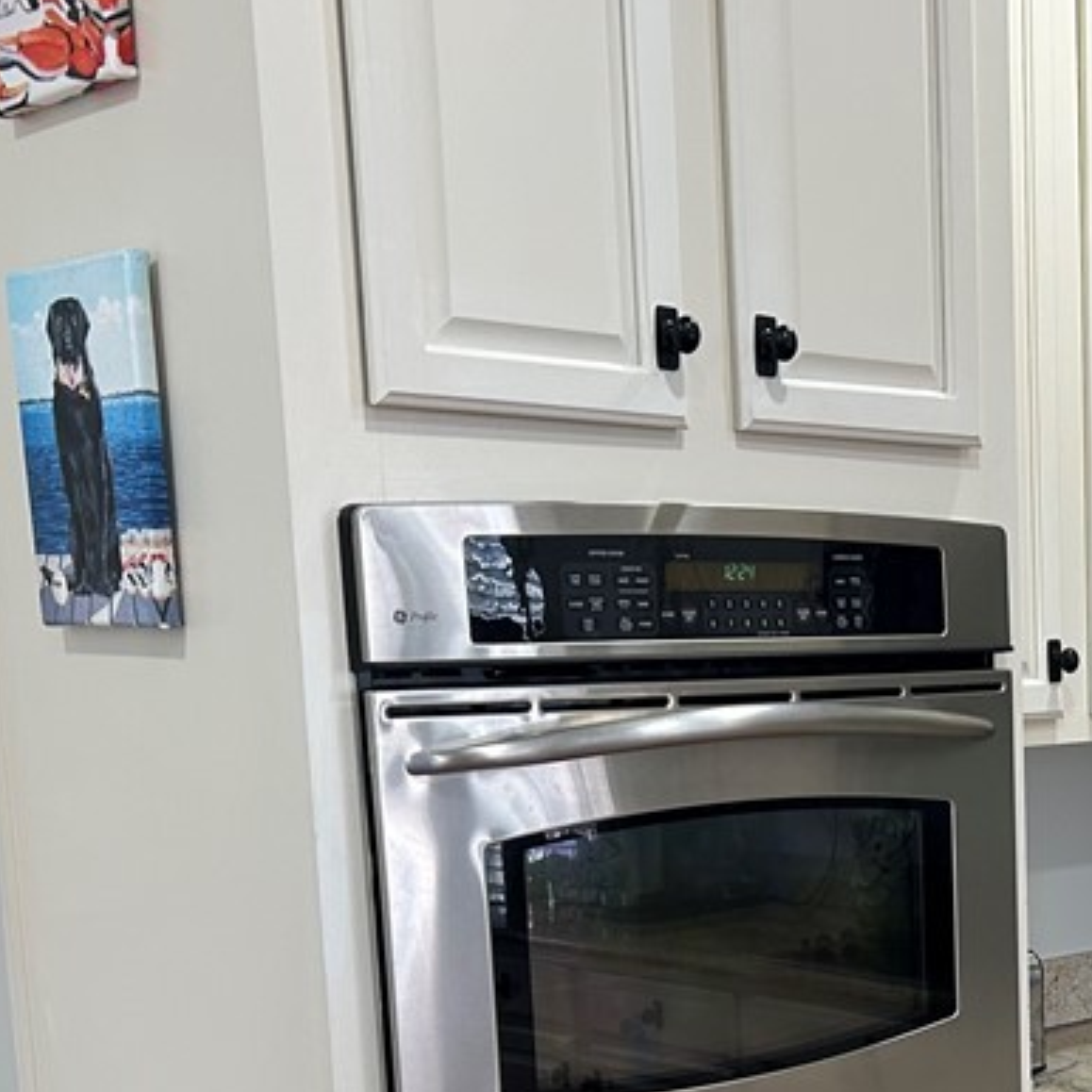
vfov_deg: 27.2
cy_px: 973
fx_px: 2177
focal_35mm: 61
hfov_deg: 26.7
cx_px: 1072
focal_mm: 5.7
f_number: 1.5
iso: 125
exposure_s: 1/120
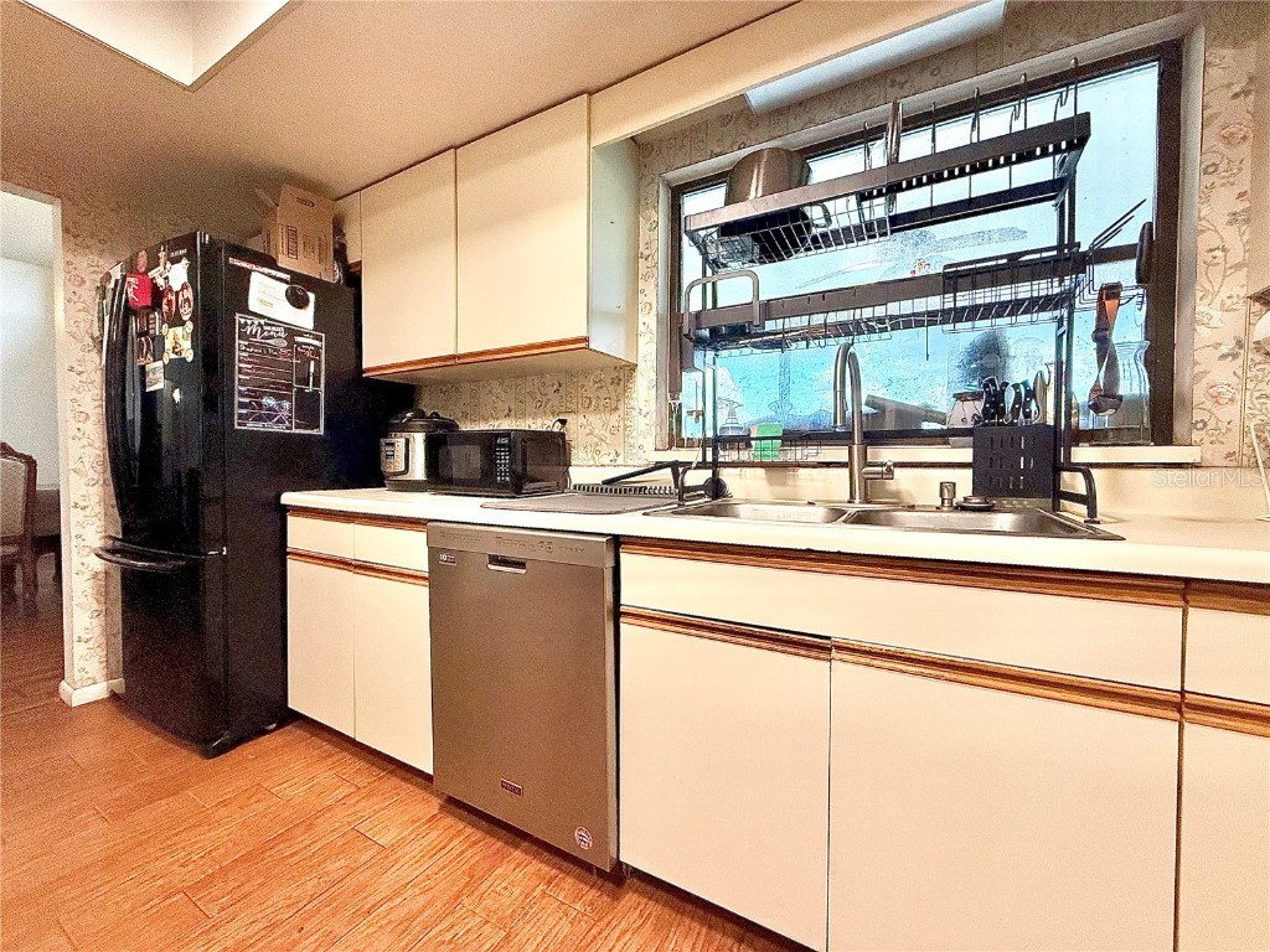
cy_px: 476
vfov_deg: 85.7
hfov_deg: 102.1
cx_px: 635
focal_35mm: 14
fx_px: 514
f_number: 2.2
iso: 250
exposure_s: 1/120
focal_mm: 2.22
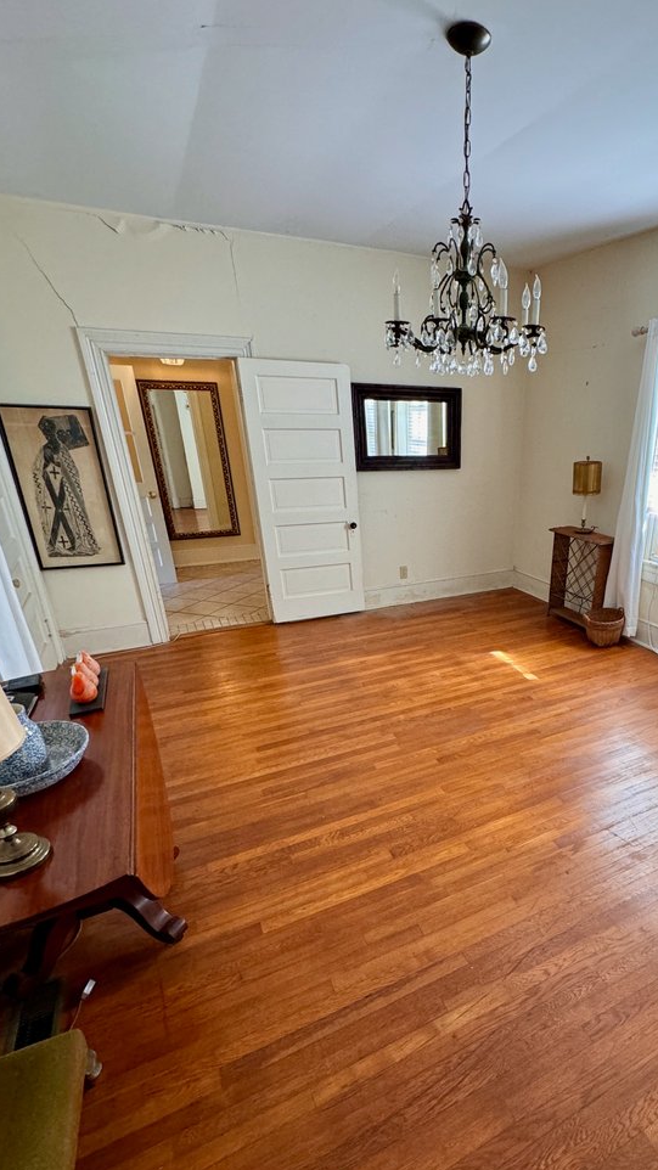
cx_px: 466
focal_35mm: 18
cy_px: 670
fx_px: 558
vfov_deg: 92.0
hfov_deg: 58.8
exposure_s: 1/120
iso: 250
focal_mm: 2.22
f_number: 2.2
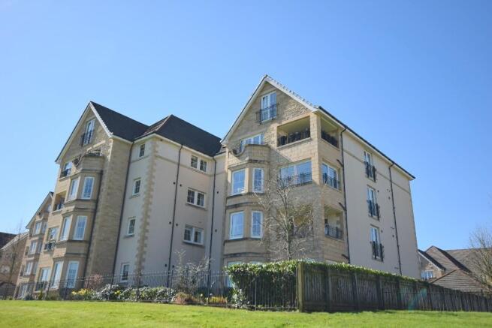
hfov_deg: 61.9
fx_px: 410
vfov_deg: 43.6
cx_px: 246
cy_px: 164
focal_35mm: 30
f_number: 4
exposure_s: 1/800
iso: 100
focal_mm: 20
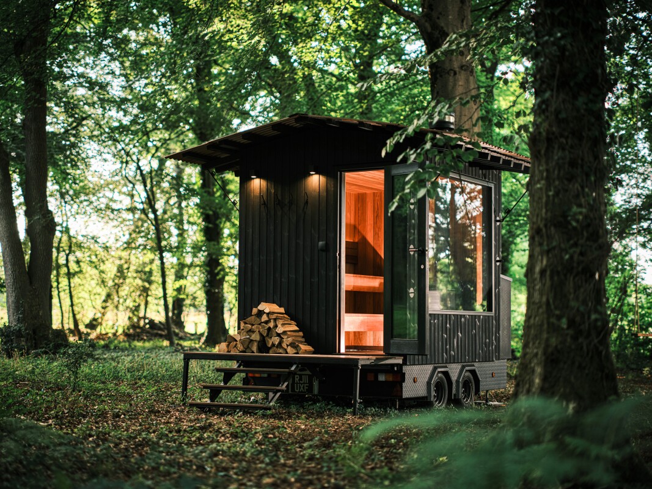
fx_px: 1186
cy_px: 244
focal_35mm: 63
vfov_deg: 23.3
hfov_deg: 30.7
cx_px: 326
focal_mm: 80
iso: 500
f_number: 1.7
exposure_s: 1/250
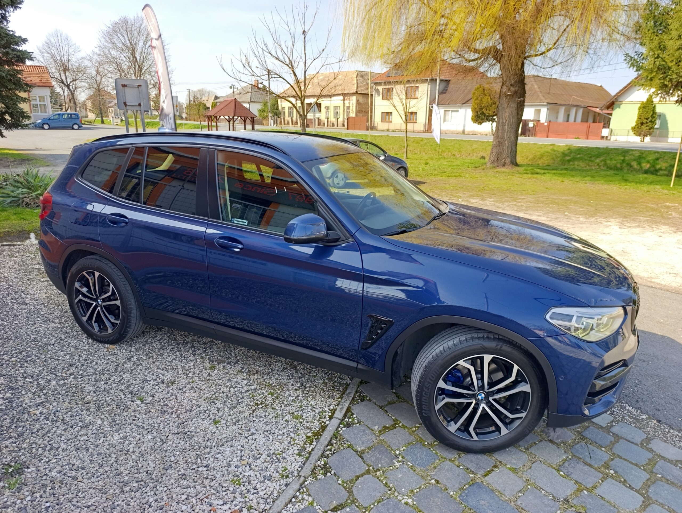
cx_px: 341
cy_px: 256
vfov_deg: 59.0
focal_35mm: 23
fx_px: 454
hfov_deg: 73.8
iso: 50
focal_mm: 6.14
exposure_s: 1/105
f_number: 1.6
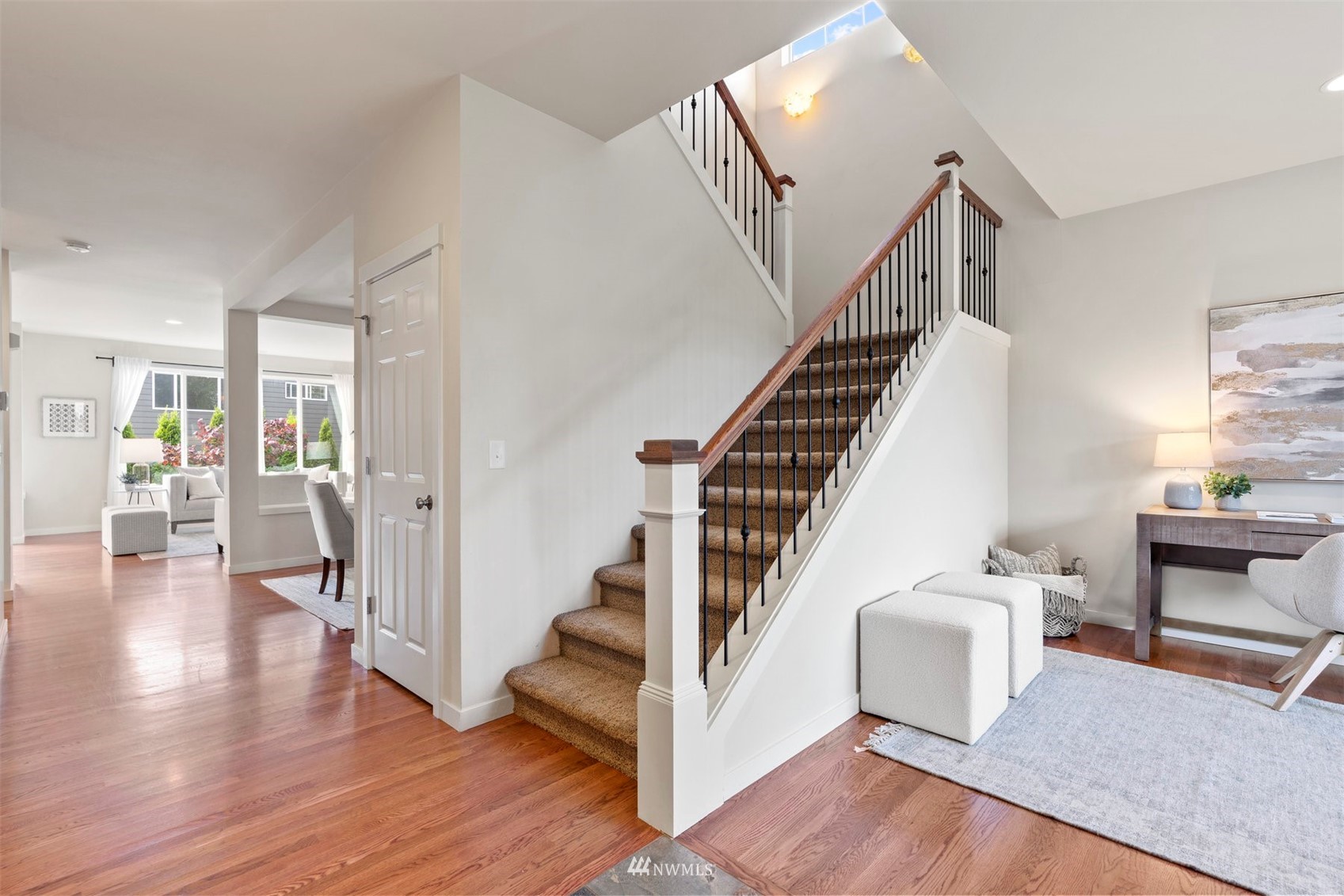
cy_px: 448
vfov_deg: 73.7
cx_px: 672
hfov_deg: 96.7
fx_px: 597
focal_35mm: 16
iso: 200
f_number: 8
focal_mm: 16
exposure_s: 1
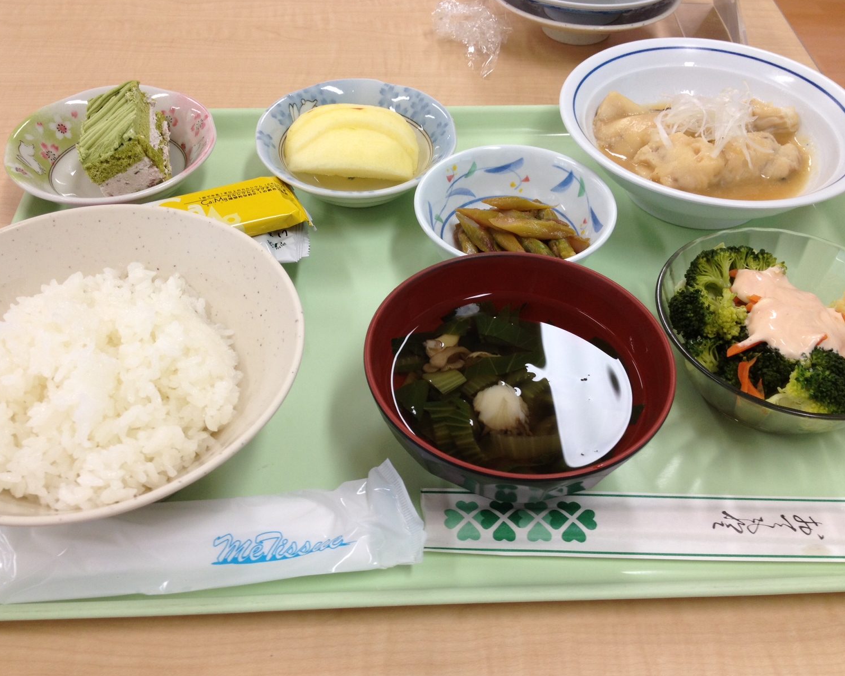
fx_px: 925
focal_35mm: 37
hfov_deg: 49.1
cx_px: 414
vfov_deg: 40.1
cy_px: 339
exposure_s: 1/40
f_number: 2.4
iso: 64
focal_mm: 4.28
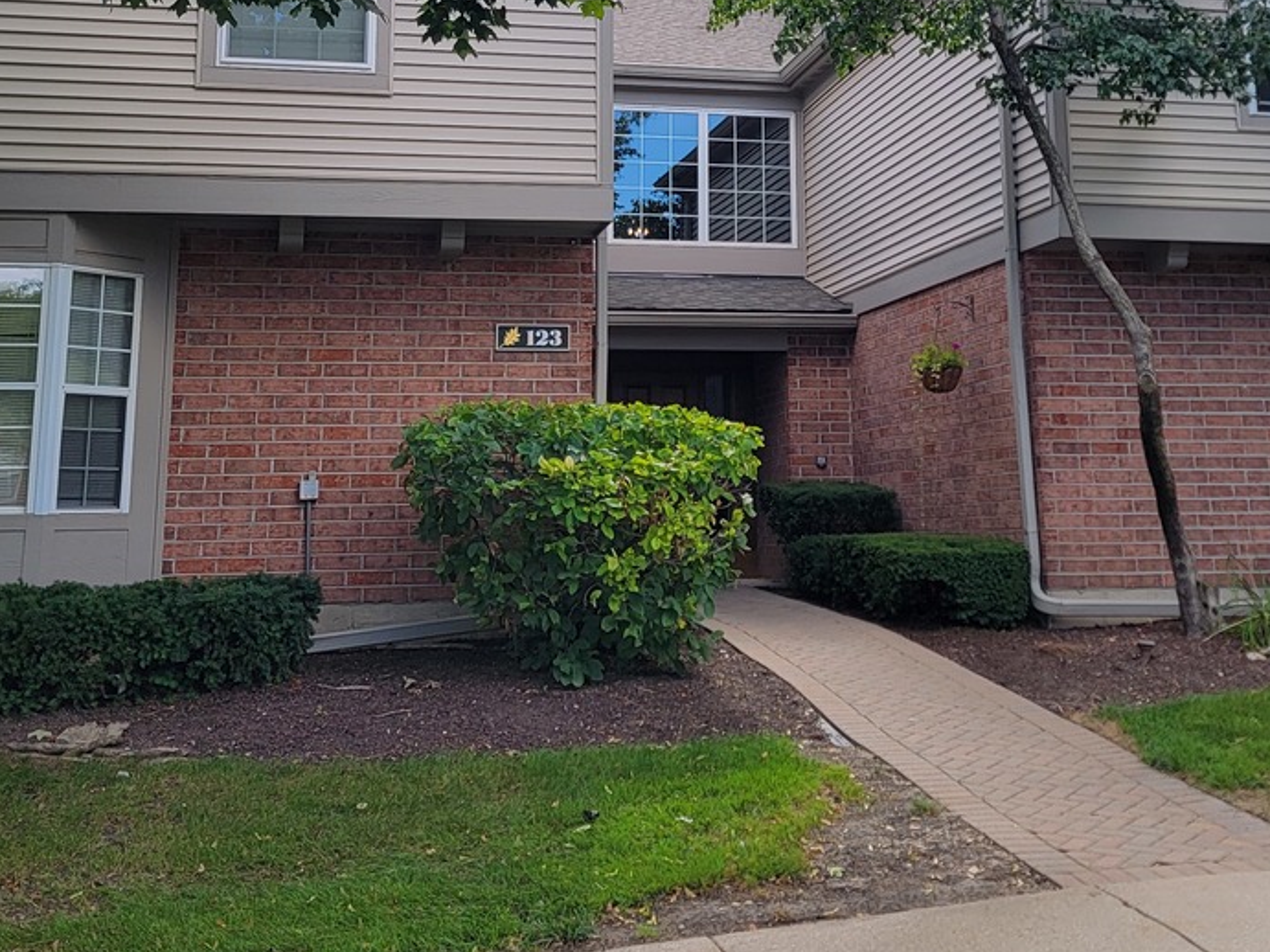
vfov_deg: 28.1
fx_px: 1834
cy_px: 110
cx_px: 687
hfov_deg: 38.2
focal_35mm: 50
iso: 16
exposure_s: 1/323
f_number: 1.8
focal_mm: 6.7
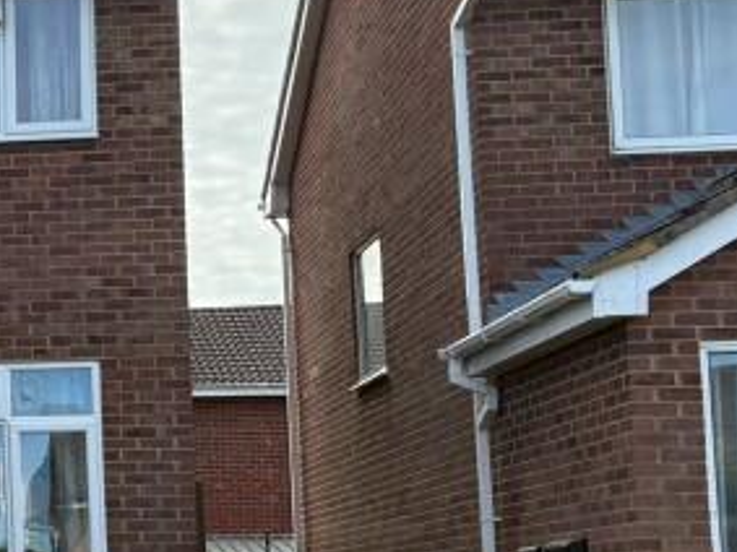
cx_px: -388
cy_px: 380
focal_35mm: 94
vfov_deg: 15.7
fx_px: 2000
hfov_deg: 18.4
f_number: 1.6
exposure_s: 1/2747
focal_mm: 5.96
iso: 64
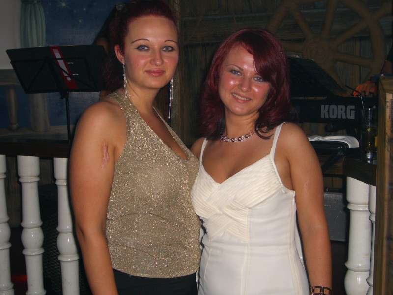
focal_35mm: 57
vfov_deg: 25.7
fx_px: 647
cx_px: 196
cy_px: 148
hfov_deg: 33.8
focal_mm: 11.8
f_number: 3.6
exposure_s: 1/60
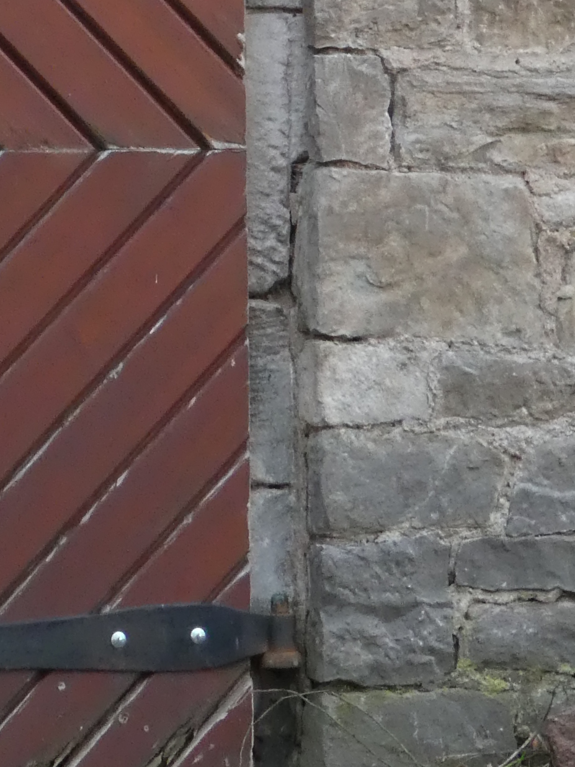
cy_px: -112
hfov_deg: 6.9
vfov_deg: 9.1
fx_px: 4737
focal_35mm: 214
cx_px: -47
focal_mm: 9.6
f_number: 4.1
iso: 320
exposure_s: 1/80
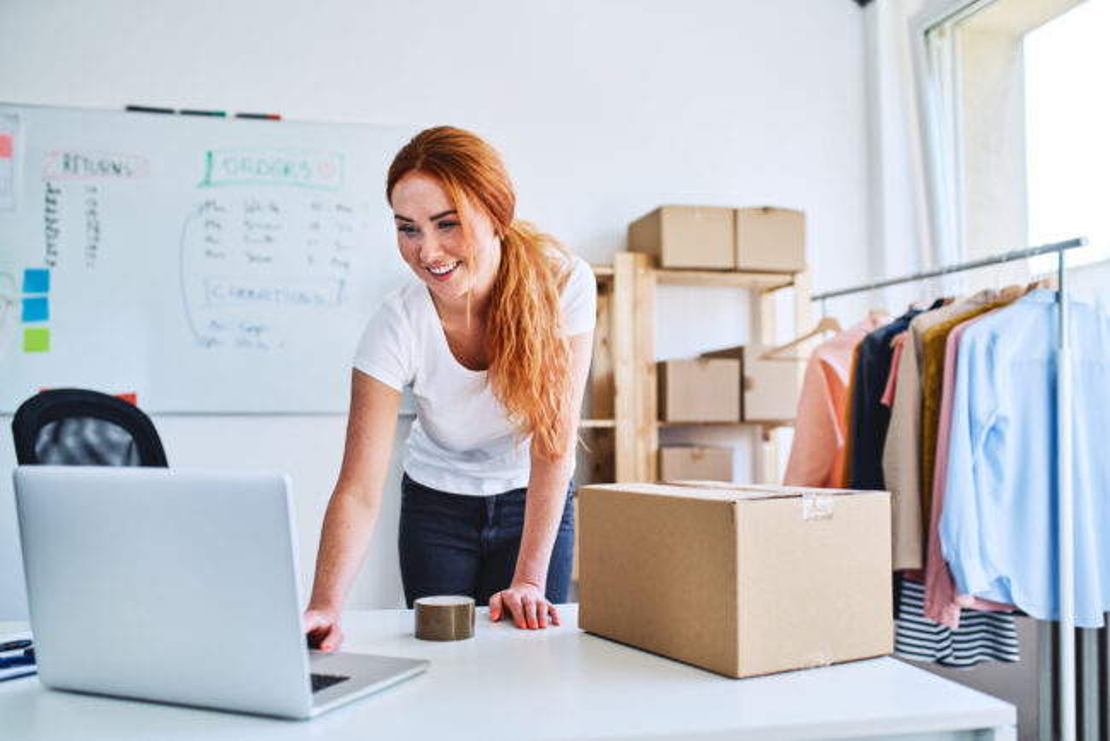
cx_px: 555
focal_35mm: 35
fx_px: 1080
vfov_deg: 37.9
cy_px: 370
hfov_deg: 54.4
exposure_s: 1/400
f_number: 2
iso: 100
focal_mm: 35
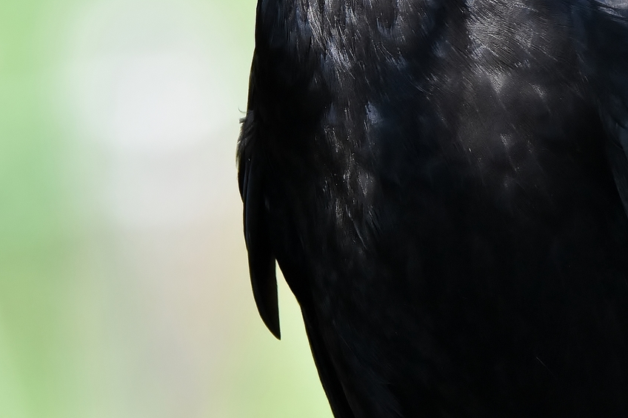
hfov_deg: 1.0
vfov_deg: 0.6
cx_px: 324
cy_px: 65
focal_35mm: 2123
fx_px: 37025
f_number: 6.3
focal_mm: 600
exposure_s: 1/1000
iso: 900
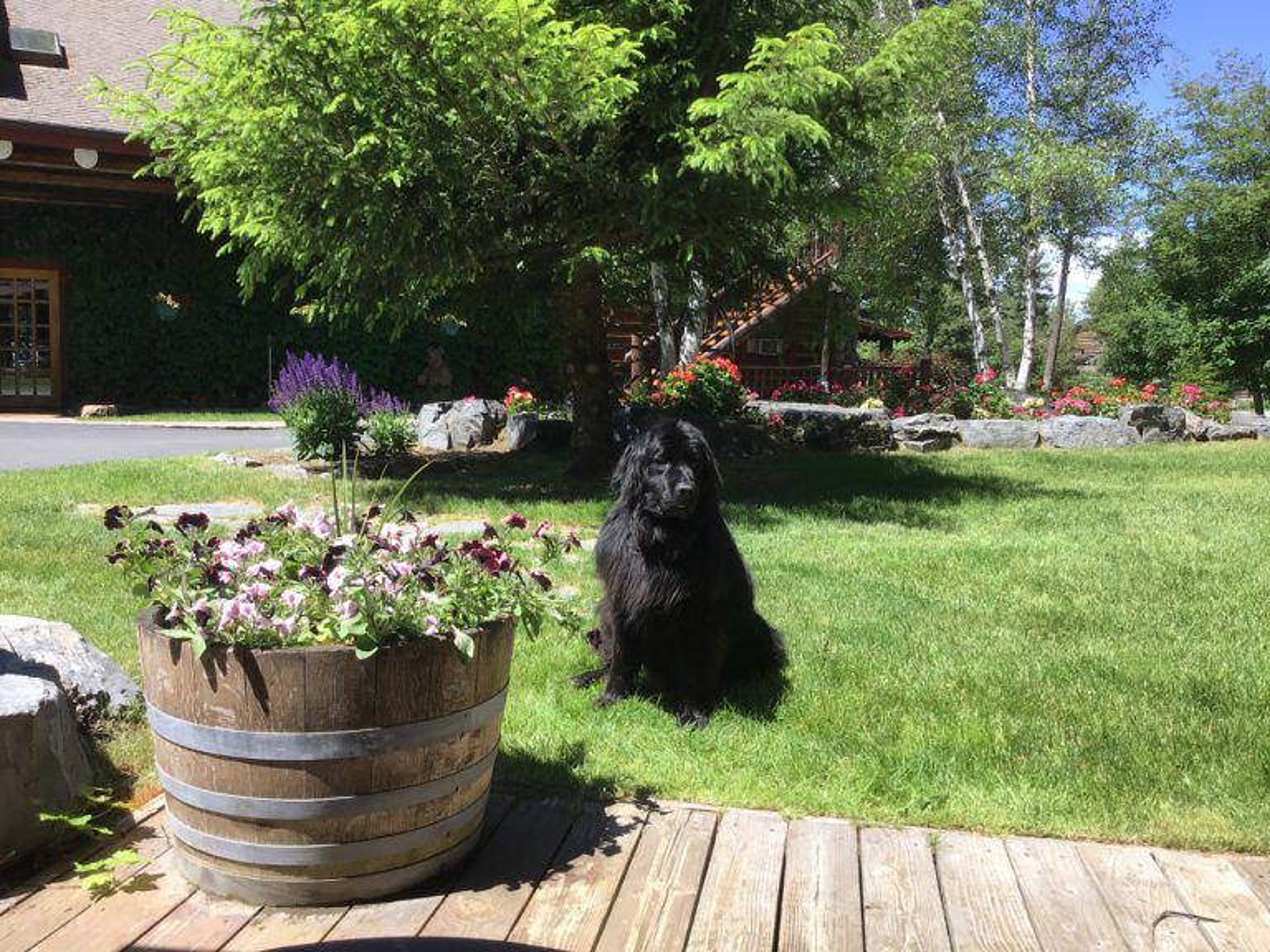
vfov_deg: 45.4
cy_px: 476
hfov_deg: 58.4
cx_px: 635
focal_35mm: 31
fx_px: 1137
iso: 25
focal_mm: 3.3
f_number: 2.4
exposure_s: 1/488
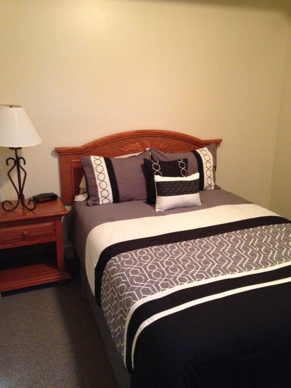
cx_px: 146
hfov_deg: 42.9
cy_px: 194
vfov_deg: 55.4
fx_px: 370
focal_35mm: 33
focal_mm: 4.12
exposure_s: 1/15
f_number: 2.4
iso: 500
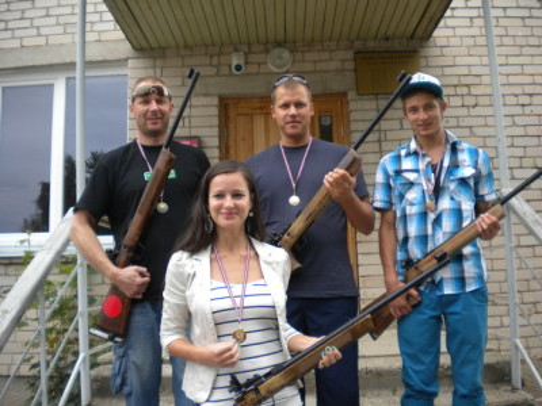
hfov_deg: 52.6
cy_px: 203
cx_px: 271
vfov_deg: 40.7
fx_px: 548
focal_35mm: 35
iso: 80
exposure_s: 1/177
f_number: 3.1
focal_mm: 6.3
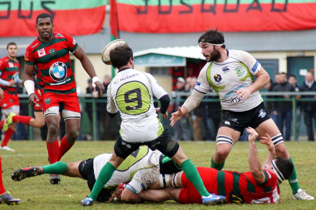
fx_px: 3027
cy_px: 105
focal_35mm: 345
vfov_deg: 4.0
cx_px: 158
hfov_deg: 6.0
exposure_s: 1/640
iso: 800
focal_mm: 230
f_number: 4.5
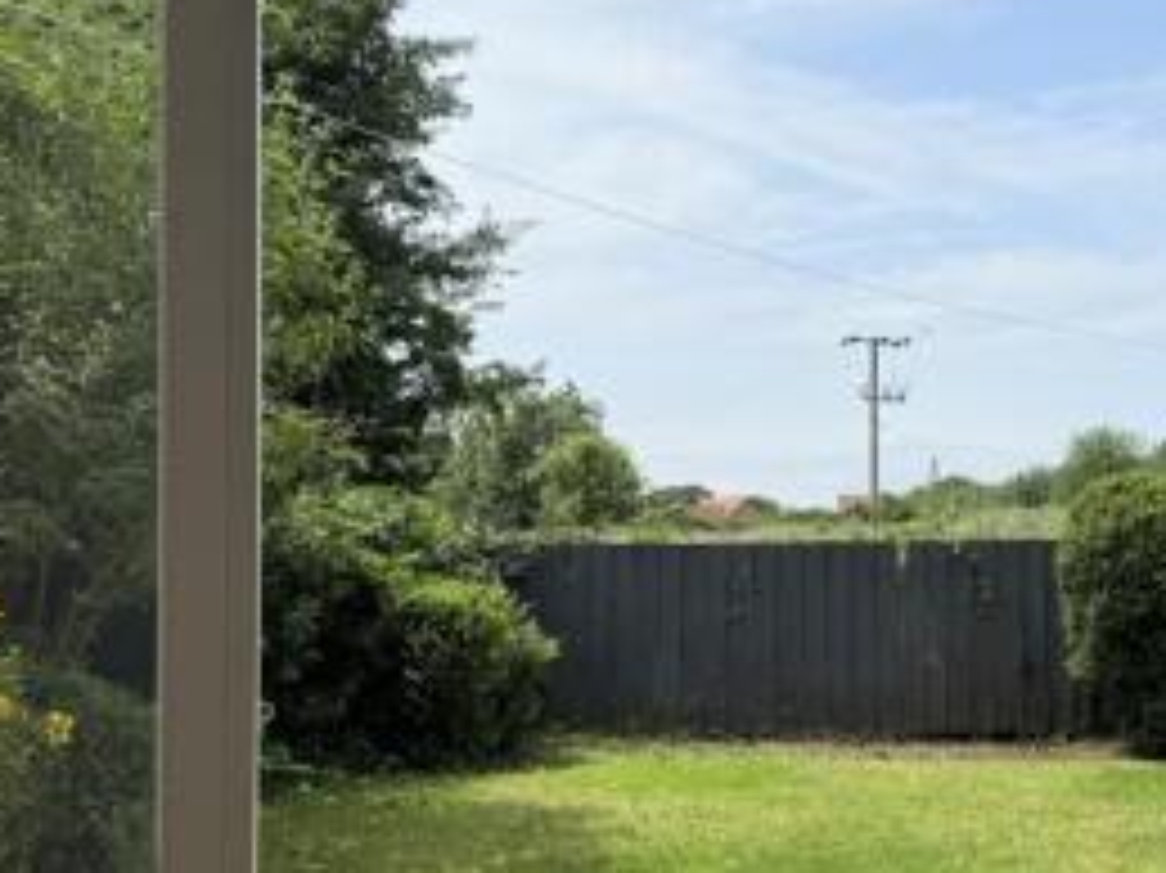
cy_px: 565
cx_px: 849
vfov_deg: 26.9
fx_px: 1818
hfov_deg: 34.9
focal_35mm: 54
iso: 80
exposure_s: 1/6173
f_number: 1.78
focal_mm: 6.76
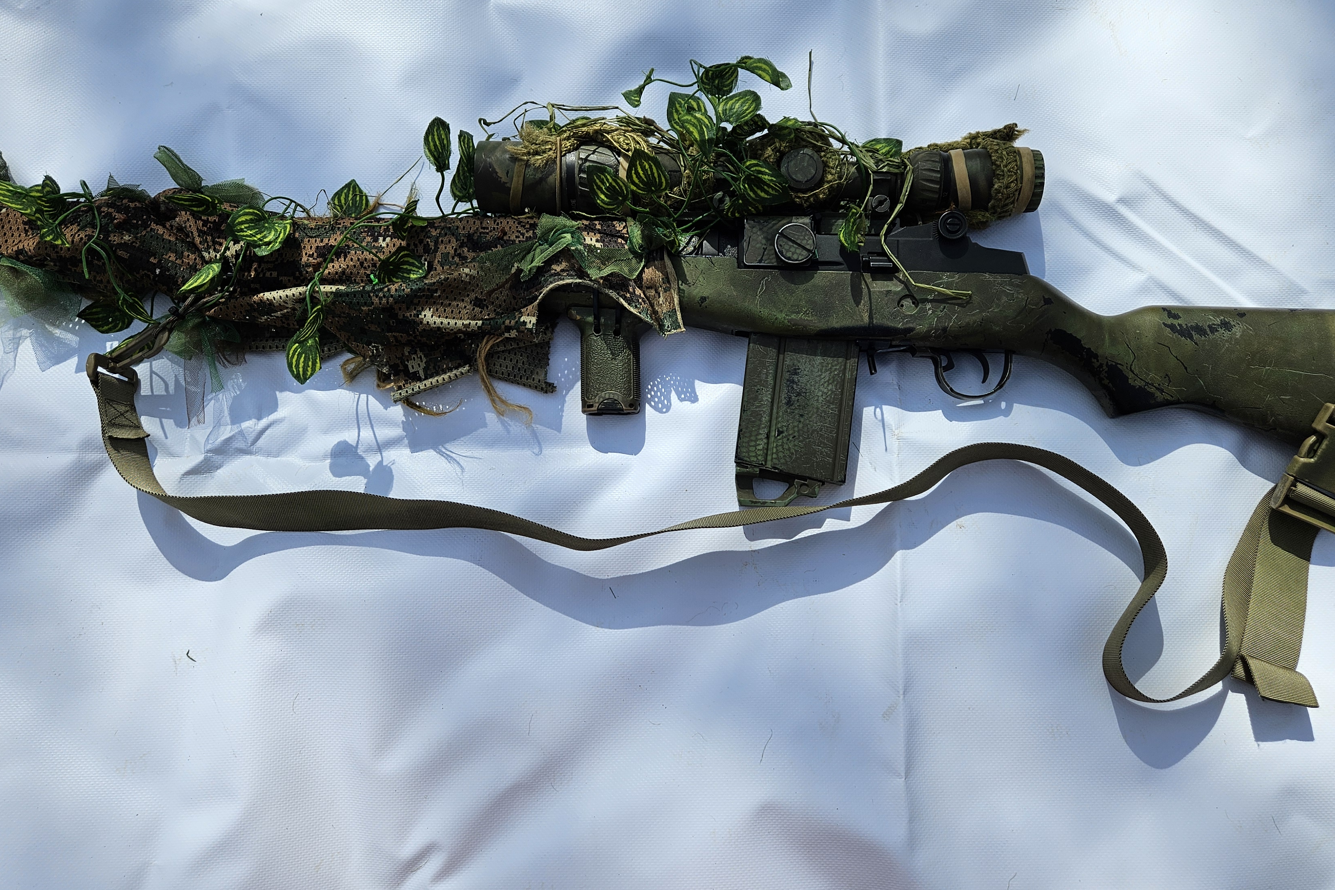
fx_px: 1075
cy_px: 392
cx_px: 702
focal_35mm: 29
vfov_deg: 44.9
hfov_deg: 63.6
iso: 25
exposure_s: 1/4268
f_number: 1.8
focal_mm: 5.4
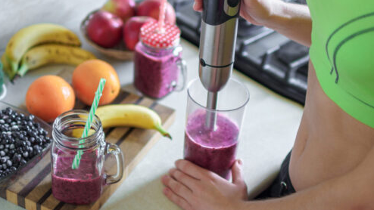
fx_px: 615
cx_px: 211
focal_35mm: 62
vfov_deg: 19.4
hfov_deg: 33.8
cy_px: 77
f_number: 1.4
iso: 100
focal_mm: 30
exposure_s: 1/60
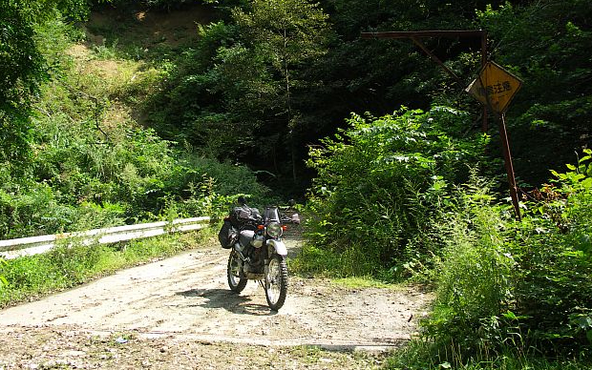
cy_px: 162
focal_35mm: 35
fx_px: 565
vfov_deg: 36.3
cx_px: 301
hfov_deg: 55.3
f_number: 4
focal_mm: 8.4
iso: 50
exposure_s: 1/125
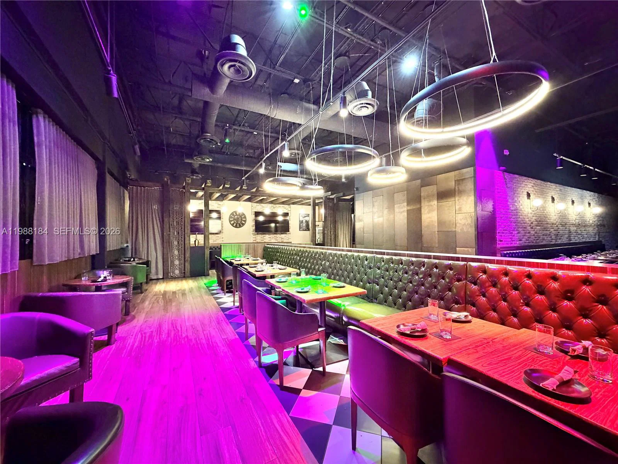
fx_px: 250
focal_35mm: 14
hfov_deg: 102.1
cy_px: 232
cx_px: 309
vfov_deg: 85.7
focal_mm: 2.22
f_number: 2.2
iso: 1000
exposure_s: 1/40
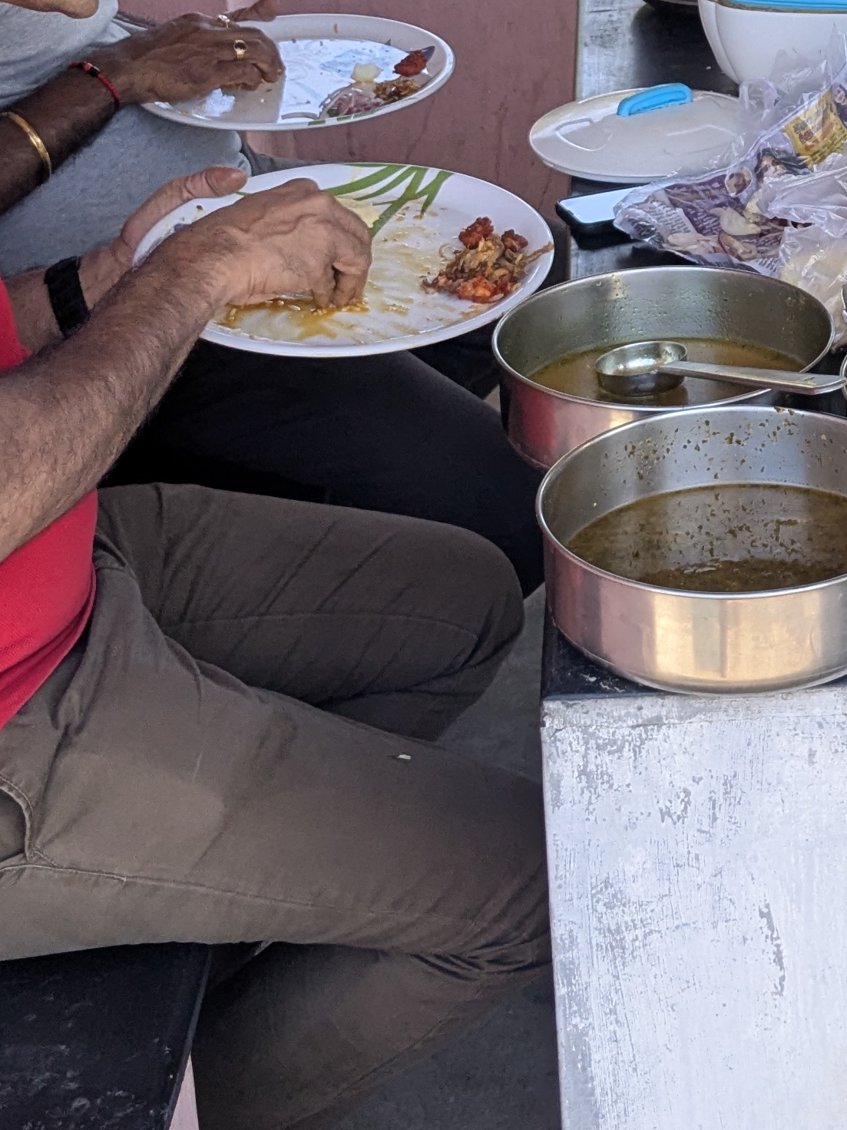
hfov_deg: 19.5
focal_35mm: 74
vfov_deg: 25.0
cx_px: 791
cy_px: -5
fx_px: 2415
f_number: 1.73
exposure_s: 1/292
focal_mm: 4.38
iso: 63
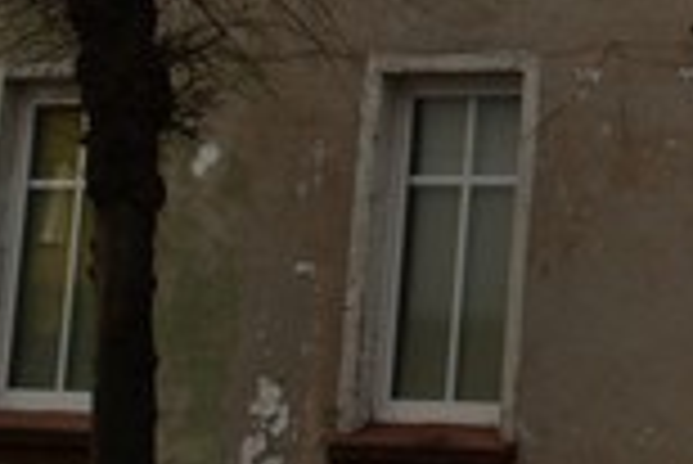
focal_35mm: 140
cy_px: -313
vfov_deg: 9.4
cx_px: 1251
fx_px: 2697
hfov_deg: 13.2
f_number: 7.1
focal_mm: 18
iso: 200
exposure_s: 1/200
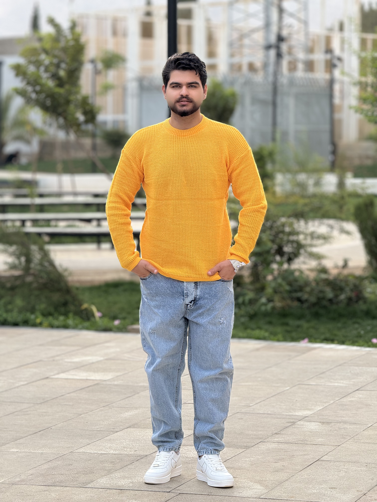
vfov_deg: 16.4
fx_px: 1743
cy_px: 251
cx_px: 188
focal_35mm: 120
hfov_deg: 12.3
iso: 50
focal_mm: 15.66
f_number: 2.8
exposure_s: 1/309
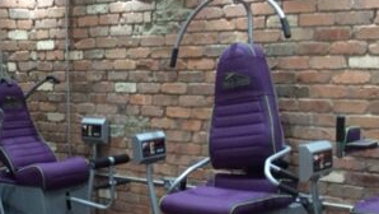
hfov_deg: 26.9
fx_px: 774
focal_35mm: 77
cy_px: 176
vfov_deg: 15.6
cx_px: 65
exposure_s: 1/24
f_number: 2.4
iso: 160
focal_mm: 3.3
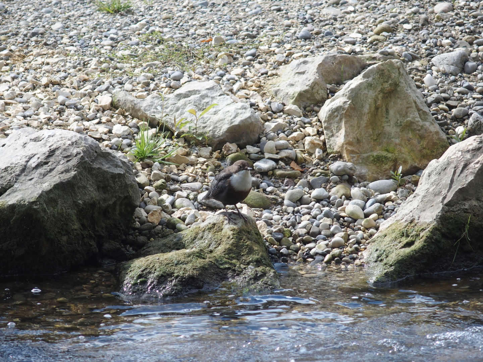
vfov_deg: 5.5
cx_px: 242
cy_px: 181
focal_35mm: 270
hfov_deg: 7.3
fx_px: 3767
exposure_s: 1/640
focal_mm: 56.7
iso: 100
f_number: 3.2
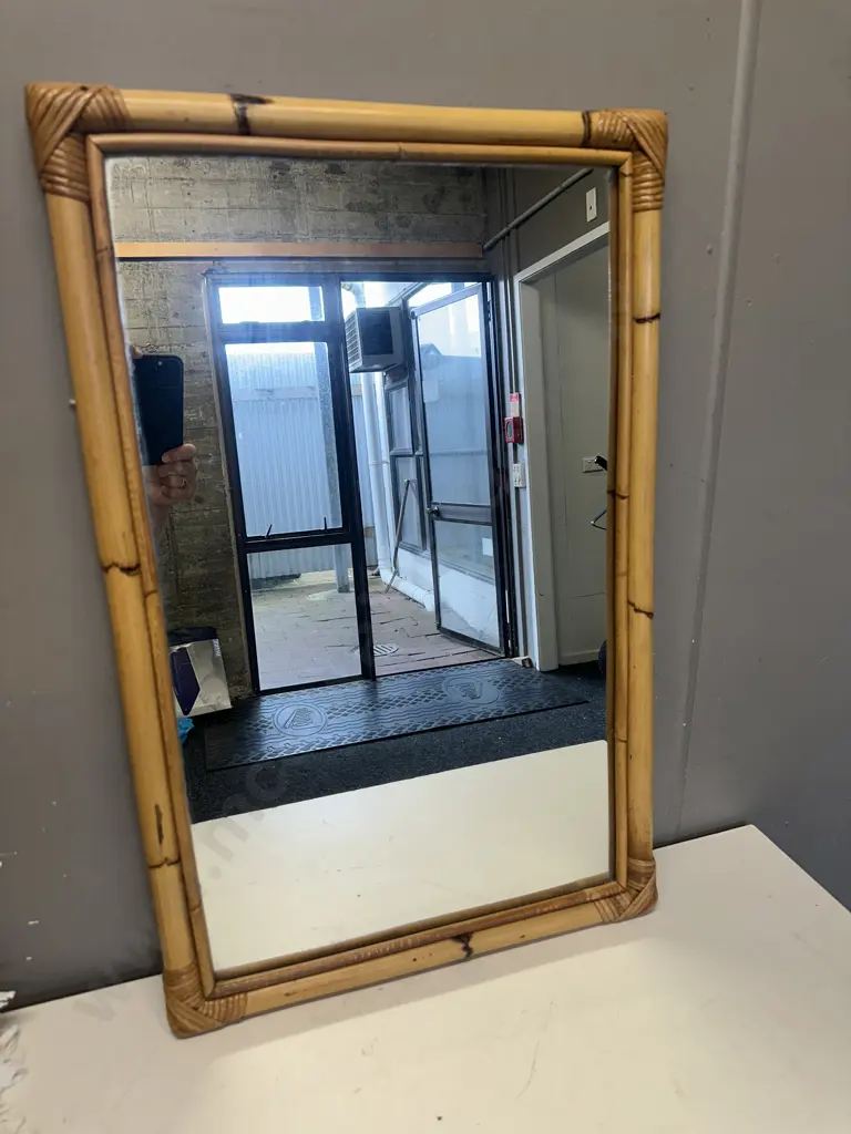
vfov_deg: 71.6
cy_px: 567
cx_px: 426
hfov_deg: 56.8
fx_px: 787
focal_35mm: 24
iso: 64
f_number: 1.78
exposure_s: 1/106
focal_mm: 6.86
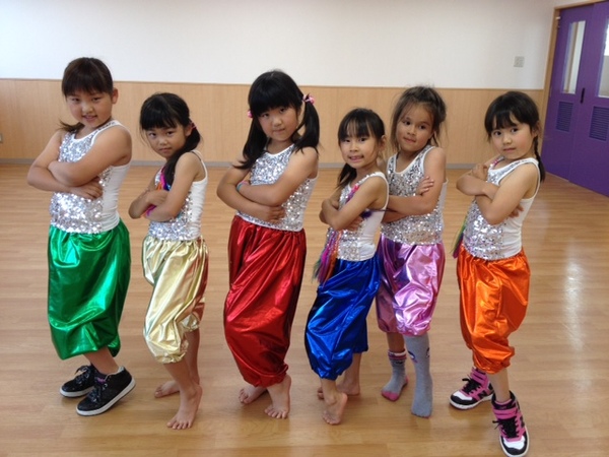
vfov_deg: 40.7
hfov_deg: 52.6
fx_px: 616
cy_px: 228
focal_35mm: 35
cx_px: 304
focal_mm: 4.28
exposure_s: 1/50
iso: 80
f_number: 2.4
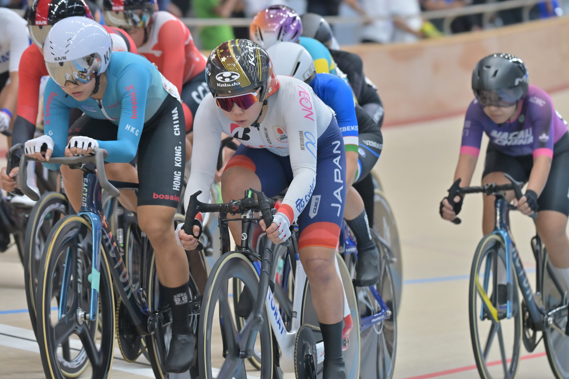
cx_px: 284
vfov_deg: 5.7
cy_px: 190
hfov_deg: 8.6
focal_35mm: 240
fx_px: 3793
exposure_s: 1/400
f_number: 6.3
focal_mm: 240
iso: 1600
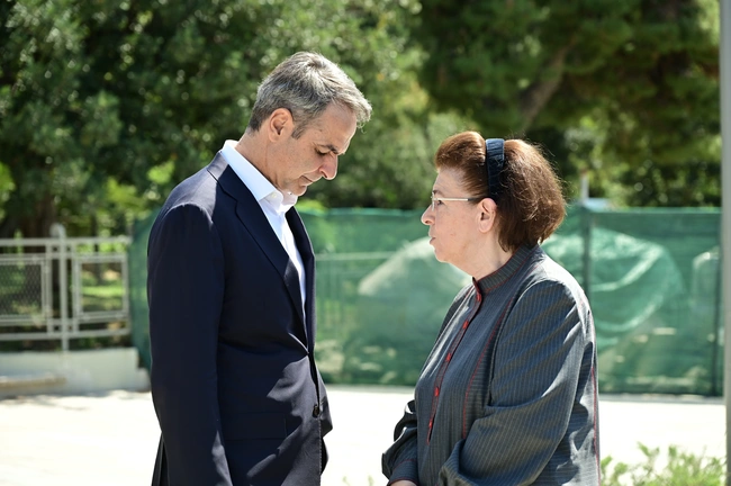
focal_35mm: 91
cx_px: 366
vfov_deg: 15.0
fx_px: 1846
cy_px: 243
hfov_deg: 22.4
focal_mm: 91
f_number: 4.5
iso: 125
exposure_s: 1/400
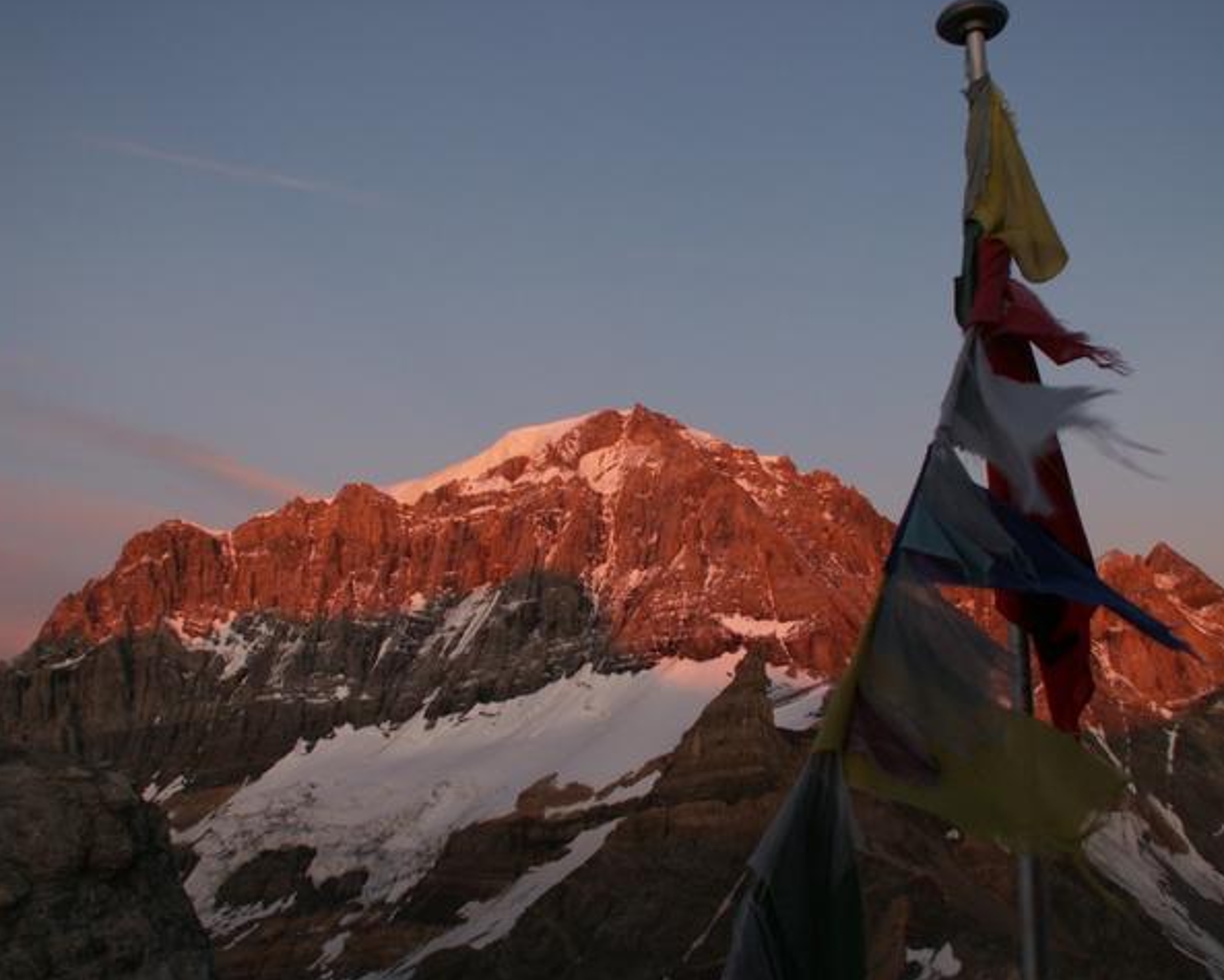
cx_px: 644
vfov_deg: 37.4
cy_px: 489
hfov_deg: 45.8
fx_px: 1450
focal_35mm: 40
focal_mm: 6.38
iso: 50
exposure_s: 1/30
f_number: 3.5
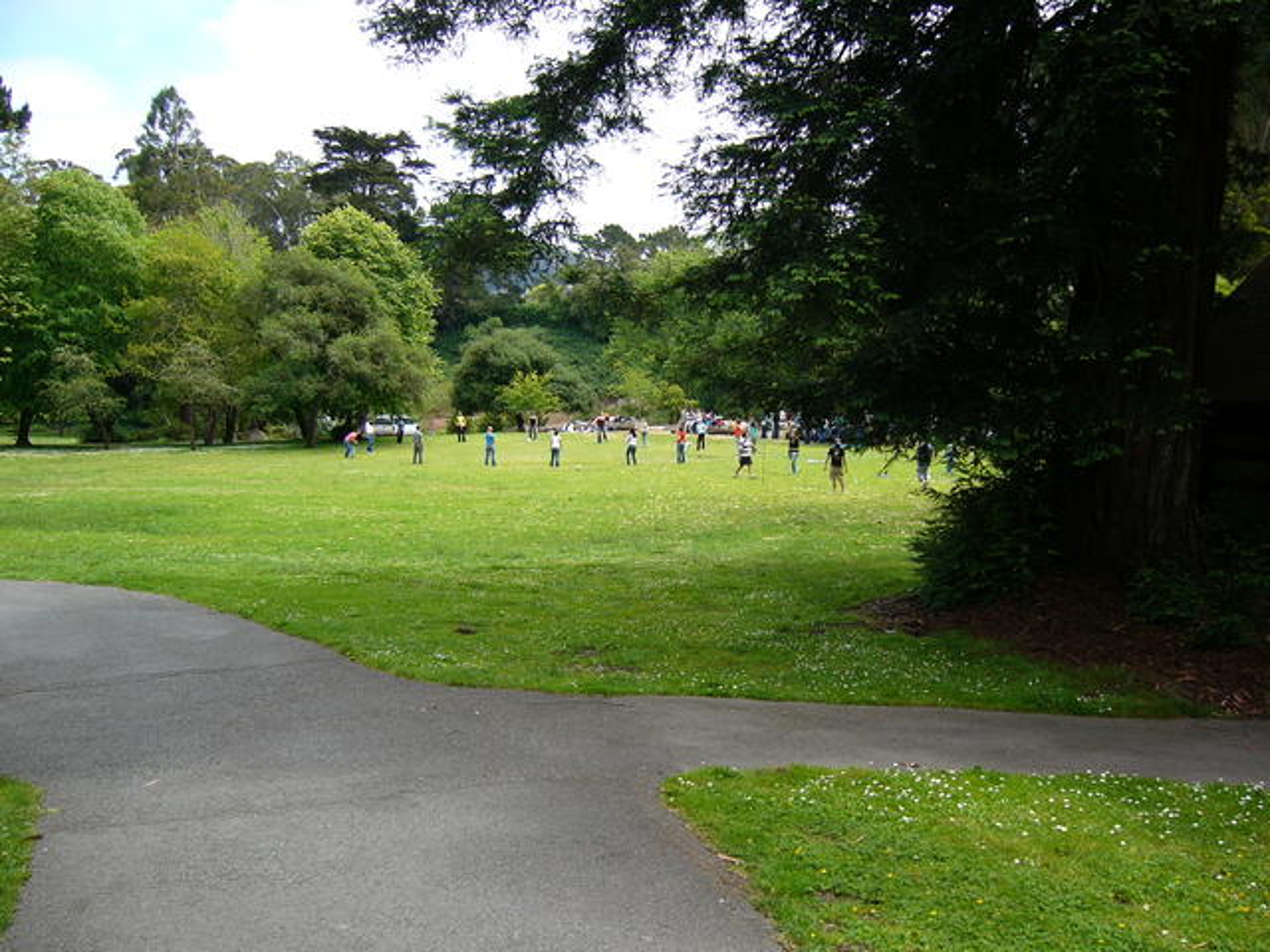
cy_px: 476
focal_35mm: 35
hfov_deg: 52.6
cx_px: 635
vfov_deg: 40.7
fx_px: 1284
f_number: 2.8
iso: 50
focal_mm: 5.8
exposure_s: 1/400
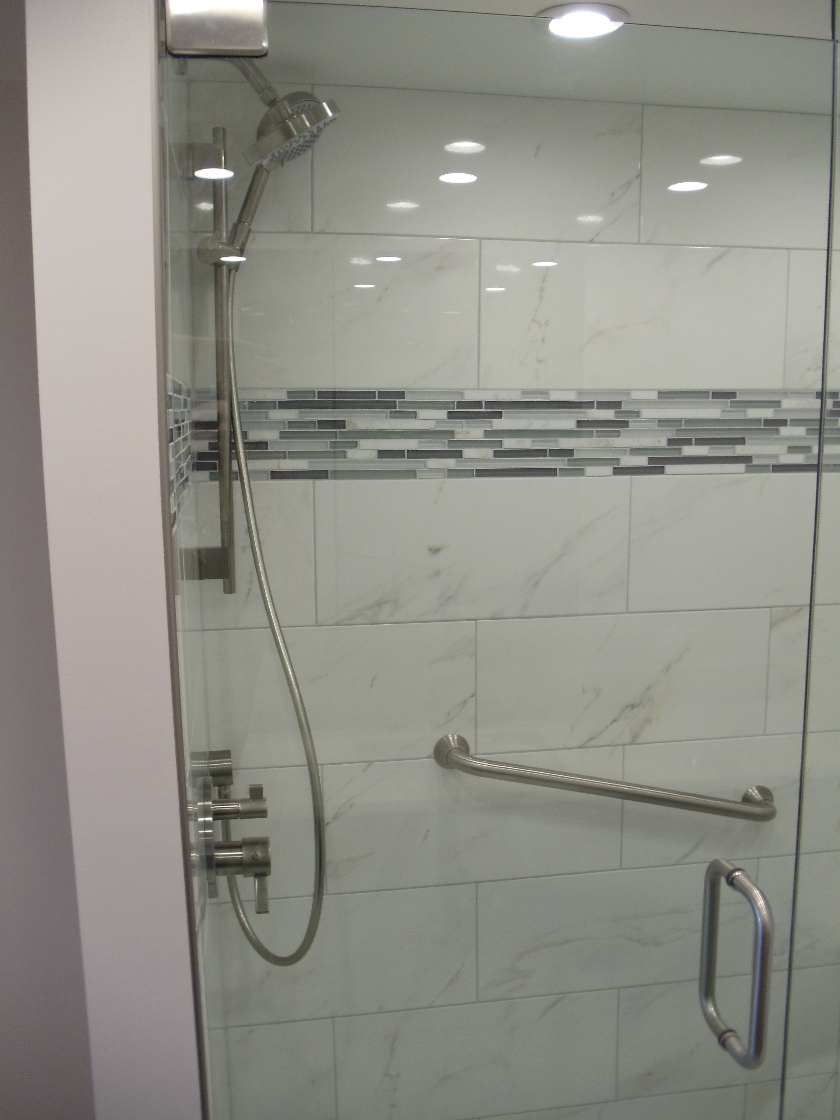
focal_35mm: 44
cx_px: 420
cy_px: 560
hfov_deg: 32.9
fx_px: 1424
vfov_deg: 42.9
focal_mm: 6
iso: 100
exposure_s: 1/30
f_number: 3.5
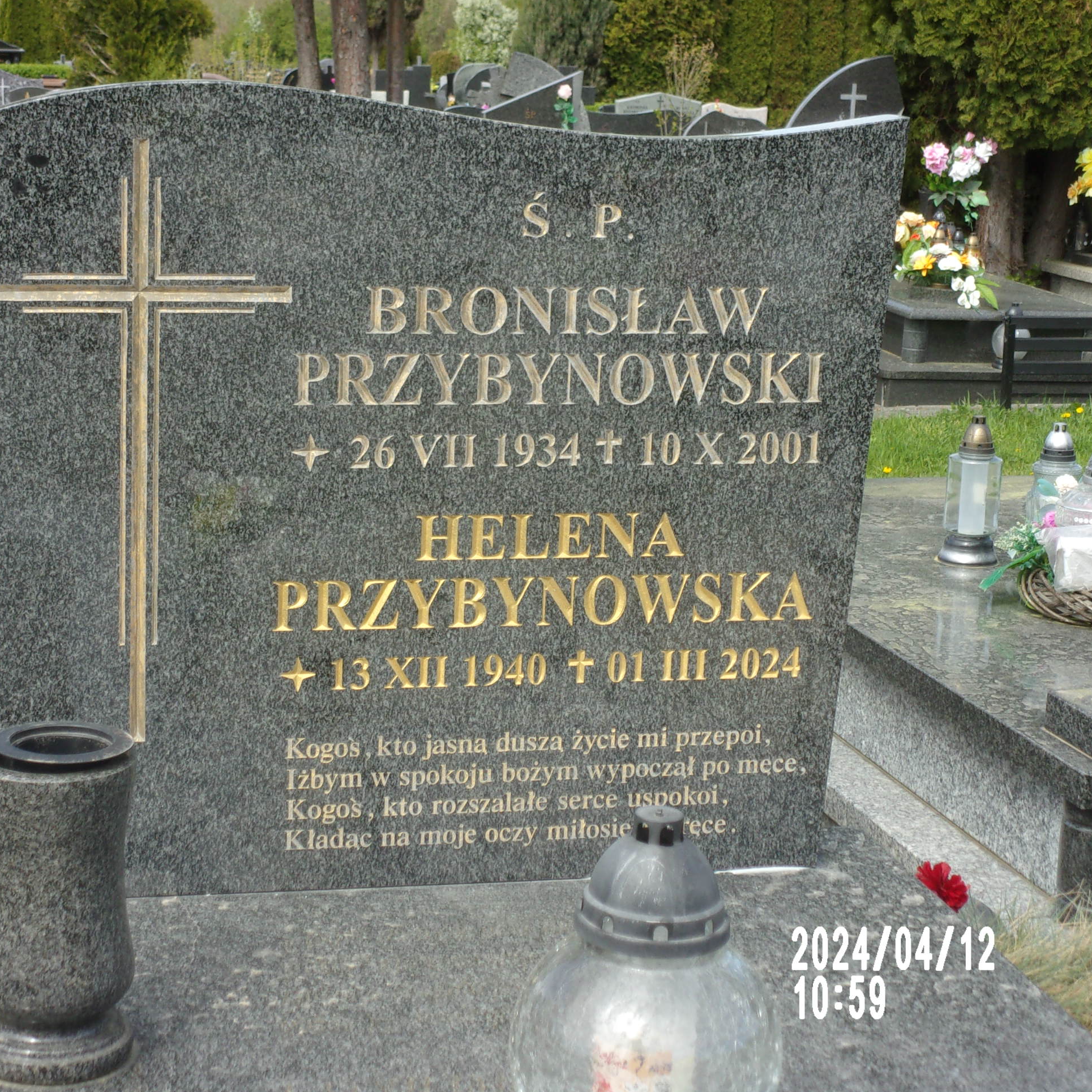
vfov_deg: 22.8
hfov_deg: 22.7
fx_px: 2712
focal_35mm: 76
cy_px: 545
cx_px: 475
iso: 80
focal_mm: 11.5
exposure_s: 1/200
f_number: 5.2
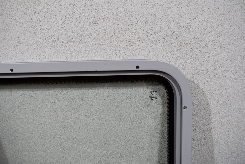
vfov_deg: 40.0
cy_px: 82
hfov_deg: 57.2
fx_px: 225
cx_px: 122
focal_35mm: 33
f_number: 5.6
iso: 360
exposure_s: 1/125
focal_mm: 22
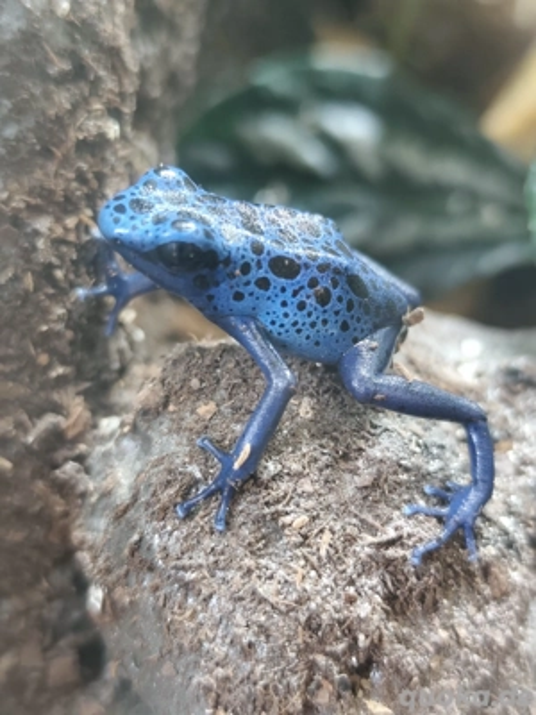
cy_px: 358
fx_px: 1053
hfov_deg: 28.6
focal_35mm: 51
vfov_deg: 37.5
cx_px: 268
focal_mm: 6.19
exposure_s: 1/50
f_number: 1.65
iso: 640
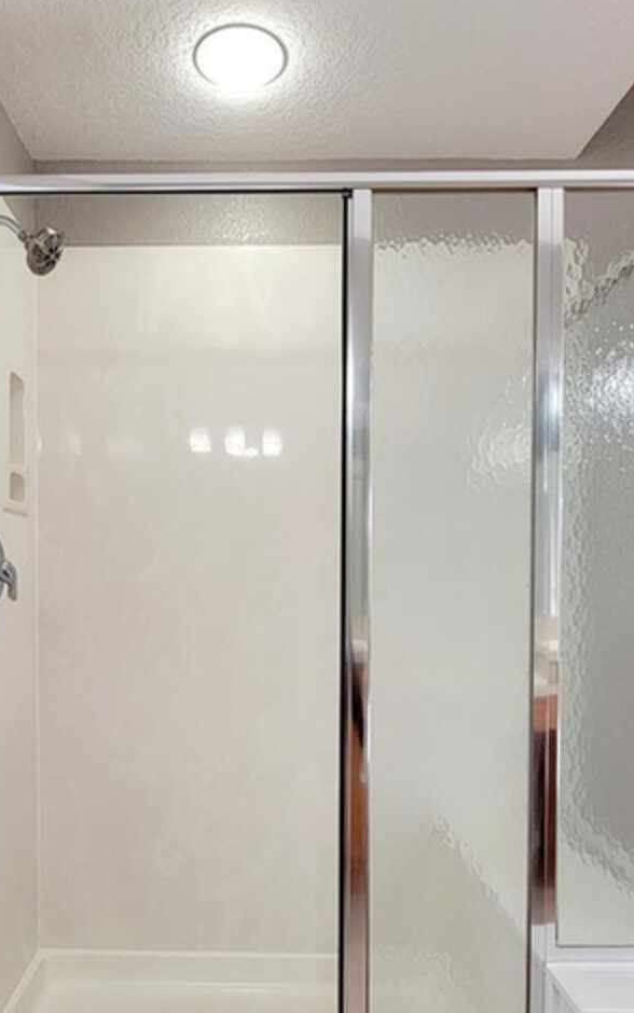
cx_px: 247
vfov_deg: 71.8
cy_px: 605
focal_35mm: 25
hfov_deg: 48.9
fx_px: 691
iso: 100
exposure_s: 1/60.2
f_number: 2.2
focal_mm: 2.2
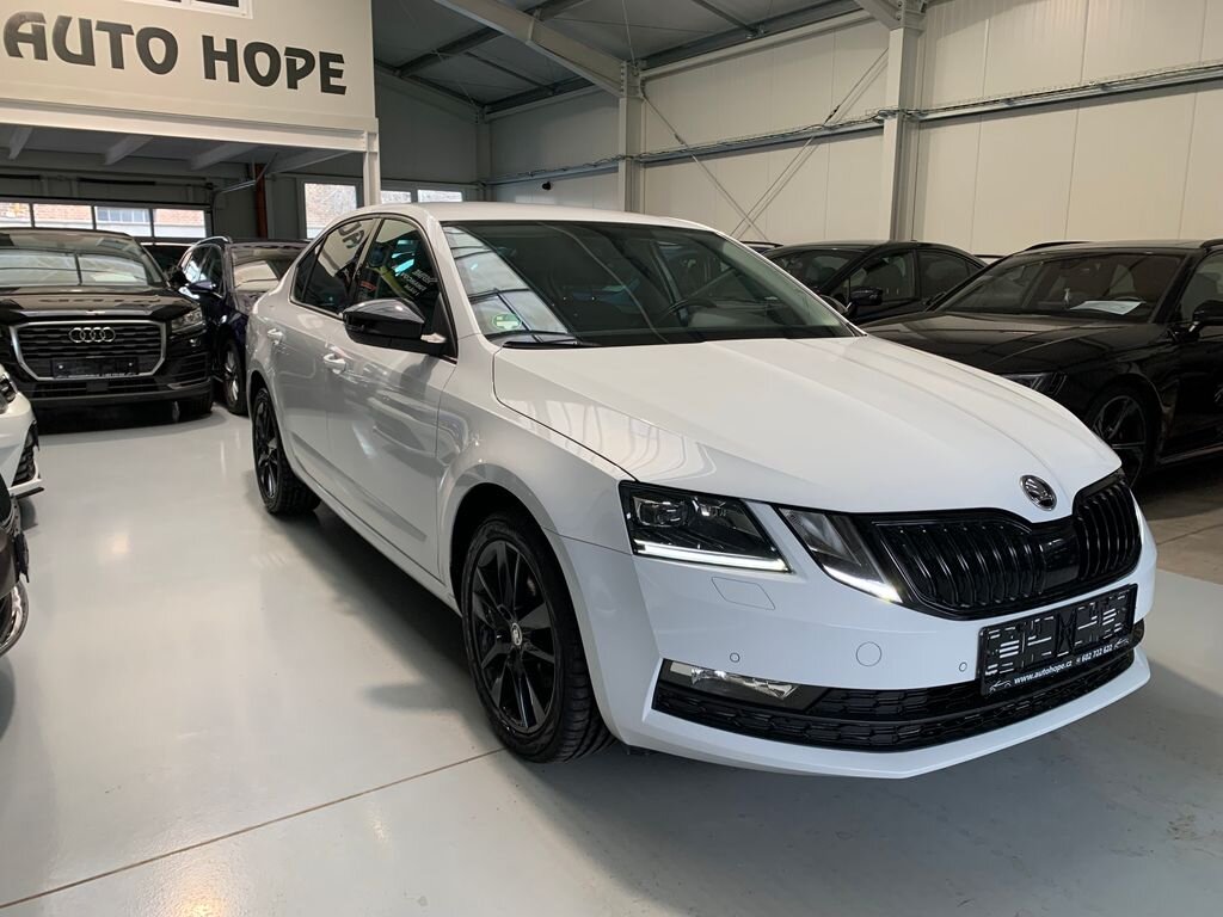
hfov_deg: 67.3
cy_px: 458
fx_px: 919
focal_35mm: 26
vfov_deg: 53.1
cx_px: 612
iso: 100
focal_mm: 4.25
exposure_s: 1/76
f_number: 1.8
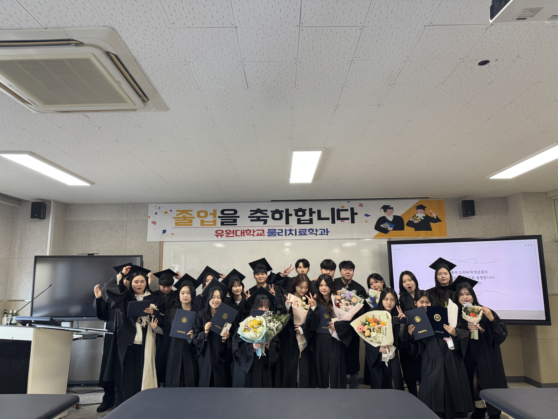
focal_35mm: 24
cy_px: 210
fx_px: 387
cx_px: 279
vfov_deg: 56.8
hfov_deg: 71.6
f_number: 1.78
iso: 160
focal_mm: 6.76
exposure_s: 1/90
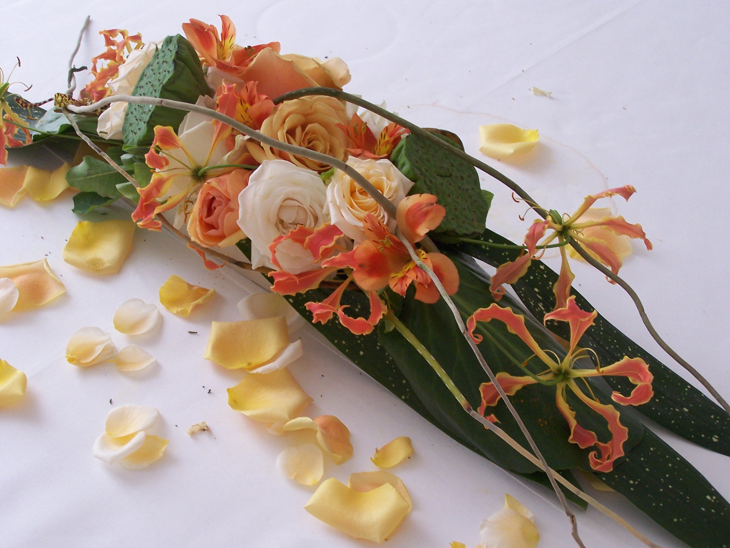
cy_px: 274
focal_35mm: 59
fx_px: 1244
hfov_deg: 32.7
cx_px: 365
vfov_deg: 24.8
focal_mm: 9.8
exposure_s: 1/8
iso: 140
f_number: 3.1
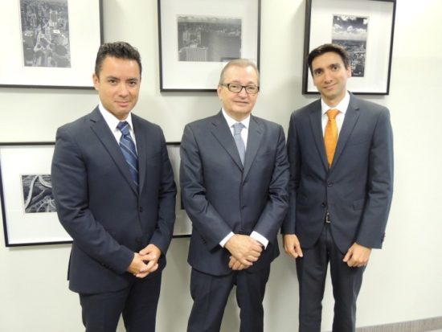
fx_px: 358
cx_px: 221
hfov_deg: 63.4
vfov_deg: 49.8
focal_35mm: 28
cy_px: 166
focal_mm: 4.9
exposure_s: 1/10
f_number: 3.1
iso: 400
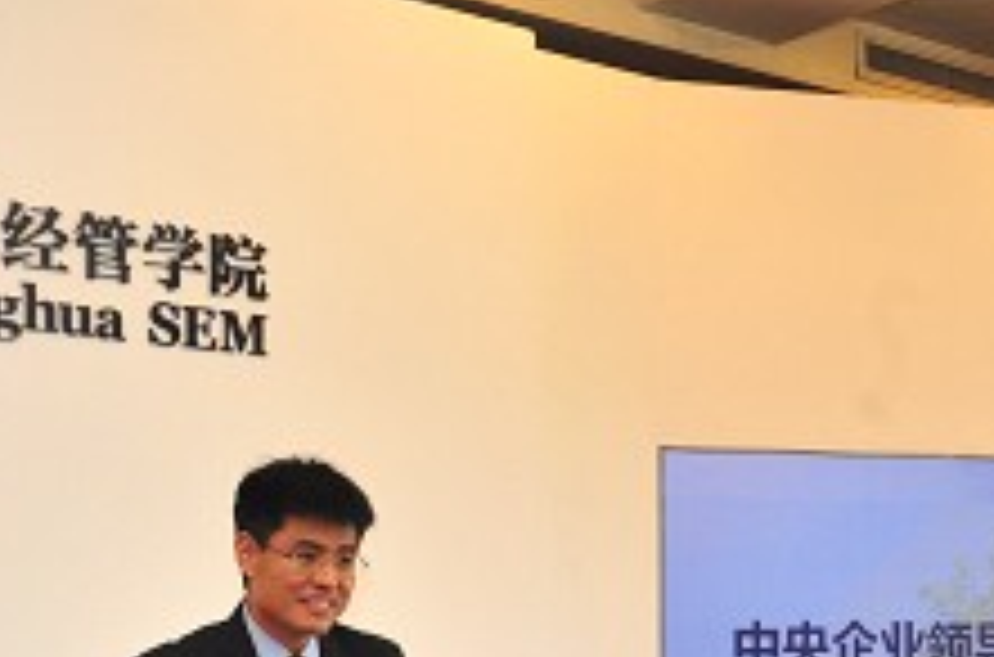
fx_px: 1872
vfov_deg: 19.3
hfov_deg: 29.7
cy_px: 666
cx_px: 495
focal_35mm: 68
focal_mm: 30
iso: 1600
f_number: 7.1
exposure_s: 1/100
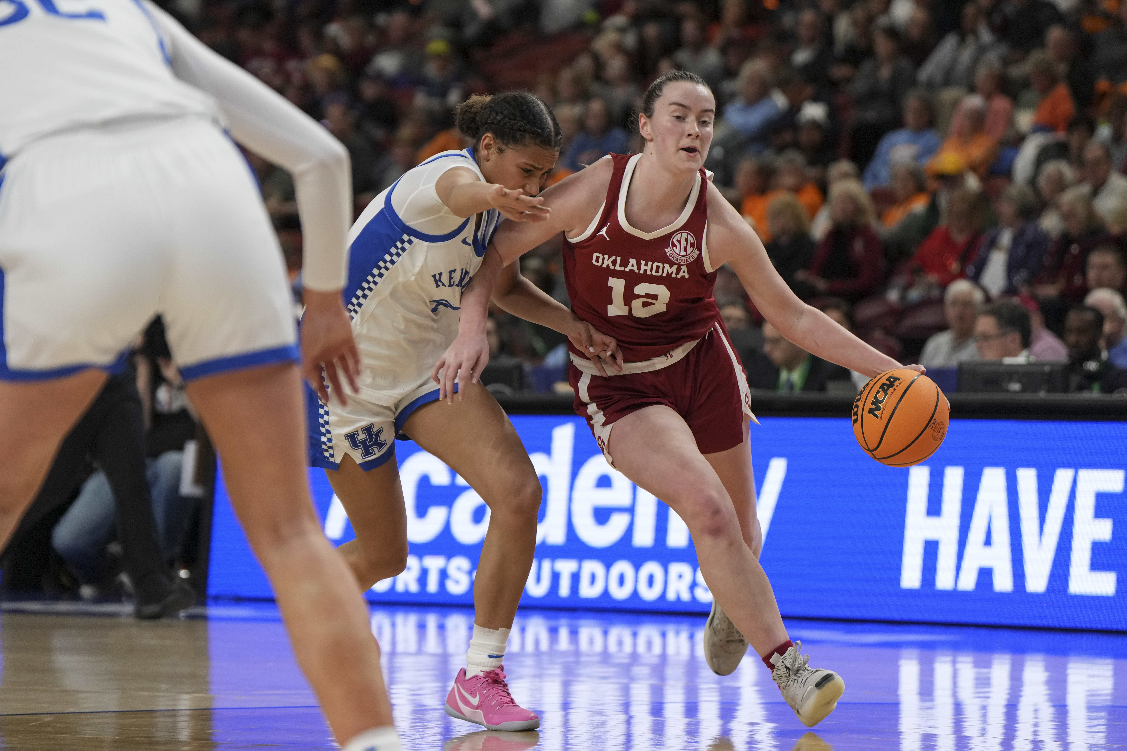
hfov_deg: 16.9
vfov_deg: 11.3
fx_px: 3788
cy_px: 376
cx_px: 564
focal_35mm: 121
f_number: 2.8
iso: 2500
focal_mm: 121
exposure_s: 1/2000
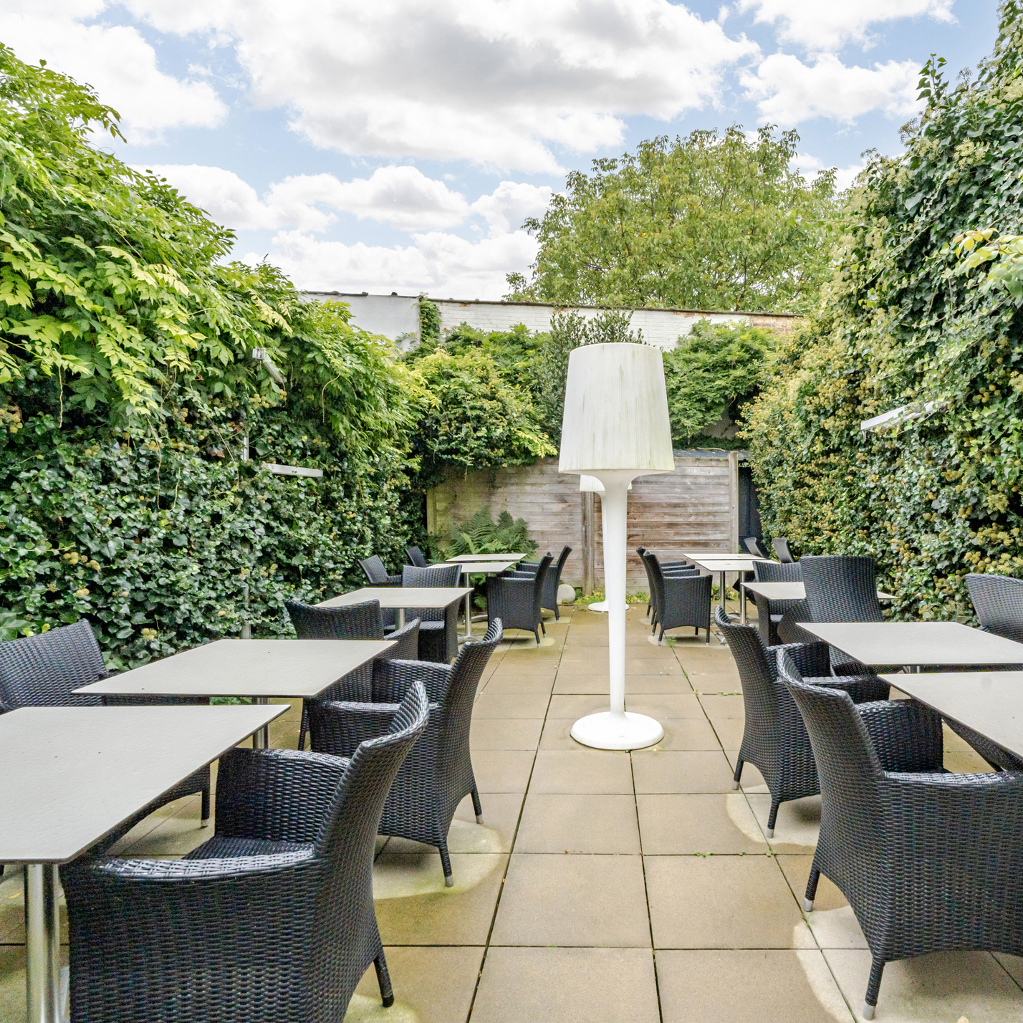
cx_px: 577
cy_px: 510
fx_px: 602
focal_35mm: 18
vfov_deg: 80.7
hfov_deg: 80.3
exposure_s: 1/200
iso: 1000
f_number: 11
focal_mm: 14
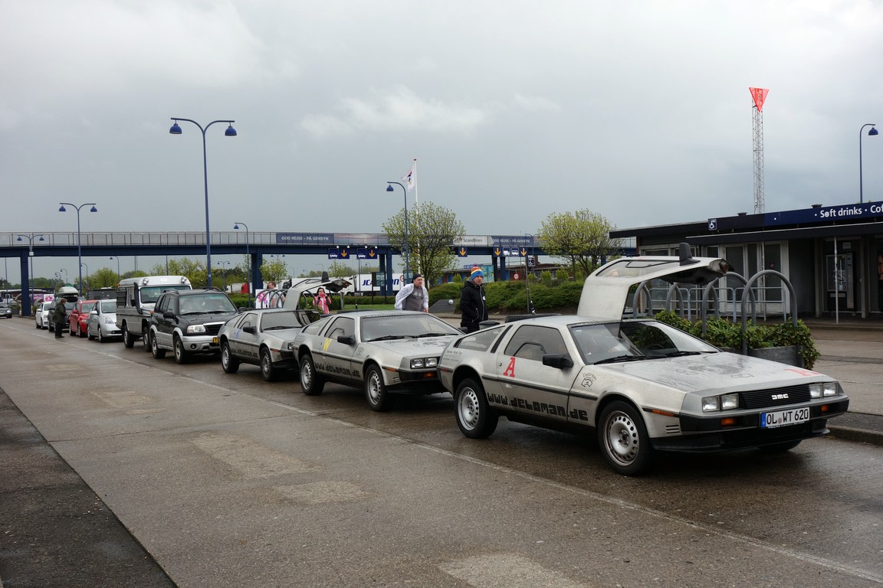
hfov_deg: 49.6
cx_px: 442
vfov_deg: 34.2
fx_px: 957
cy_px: 294
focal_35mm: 39
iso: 125
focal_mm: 14.57
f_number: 5.6
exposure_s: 1/320
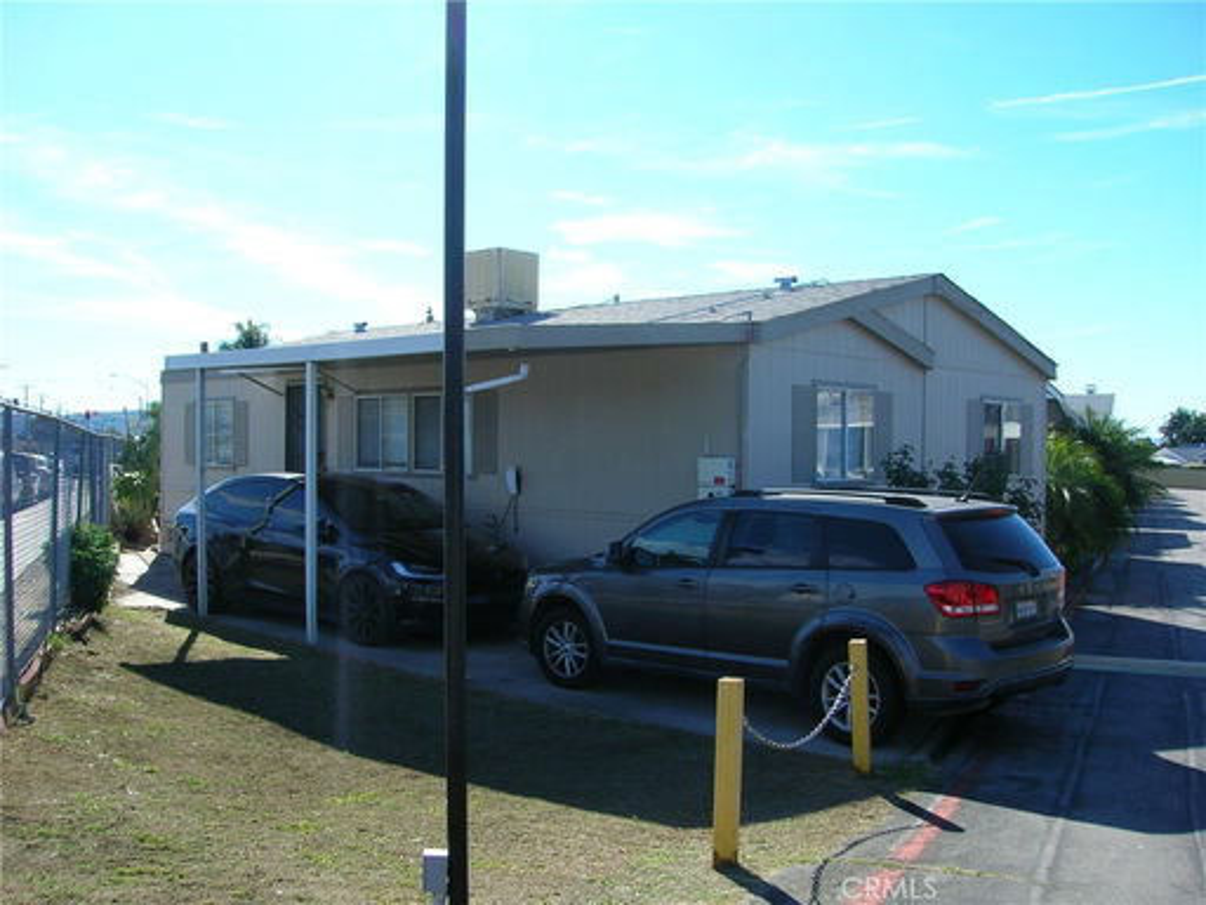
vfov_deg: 41.8
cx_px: 603
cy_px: 452
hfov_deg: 54.0
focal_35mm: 34
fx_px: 1185
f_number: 4.9
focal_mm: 5.7
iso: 50
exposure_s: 1/244
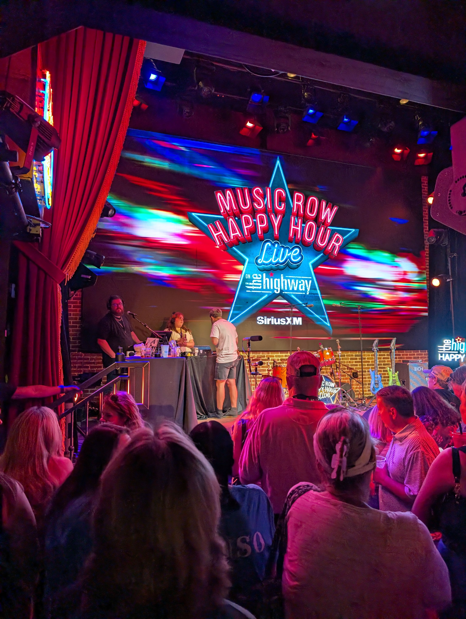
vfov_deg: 71.5
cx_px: 233
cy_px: 310
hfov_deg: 56.9
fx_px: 430
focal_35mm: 24
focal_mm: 6.9
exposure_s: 1/120
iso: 146
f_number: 1.68
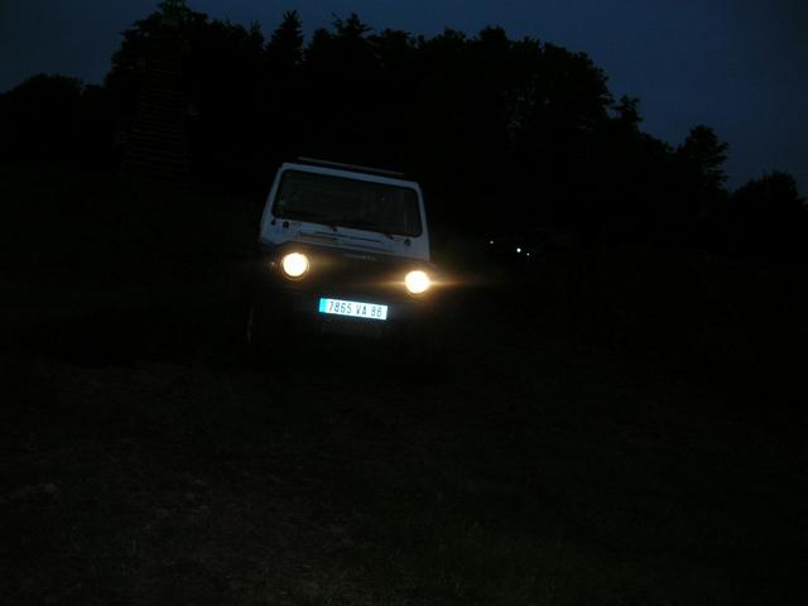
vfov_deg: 40.7
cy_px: 303
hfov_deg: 52.6
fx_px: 817
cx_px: 404
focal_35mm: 35
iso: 50
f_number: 2.8
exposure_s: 1/60.1
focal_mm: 5.8
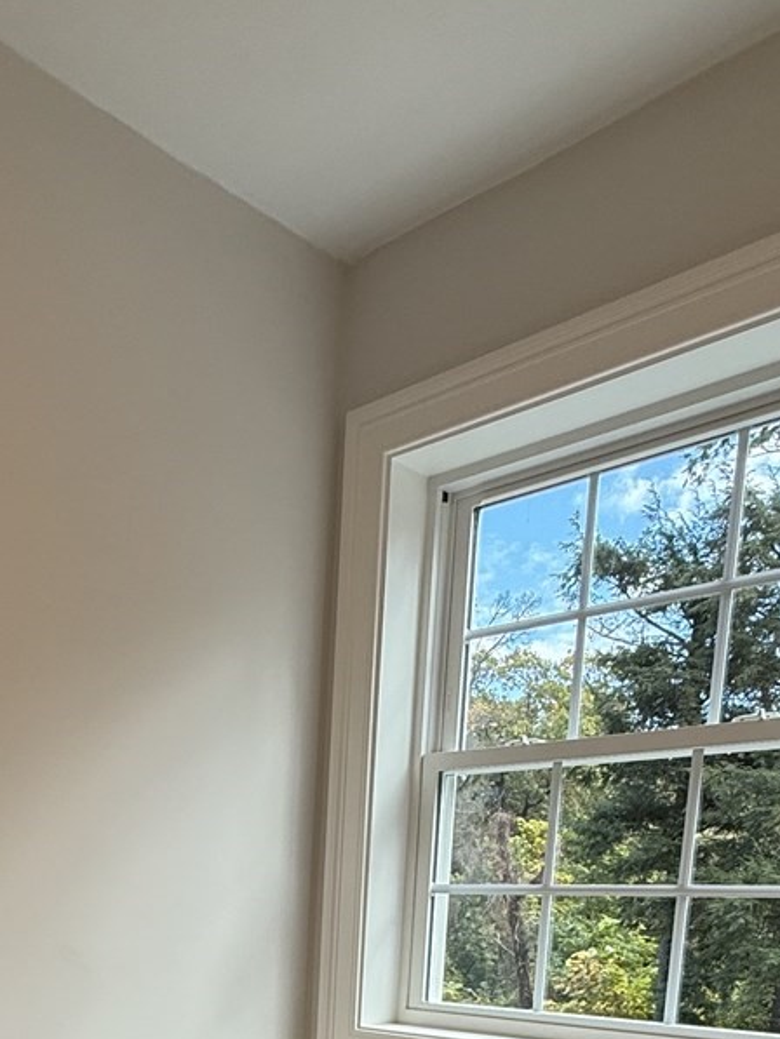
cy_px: 1126
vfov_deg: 41.6
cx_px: 223
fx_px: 1081
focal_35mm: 36
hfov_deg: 38.9
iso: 80
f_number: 2.2
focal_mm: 2.22
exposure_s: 1/120
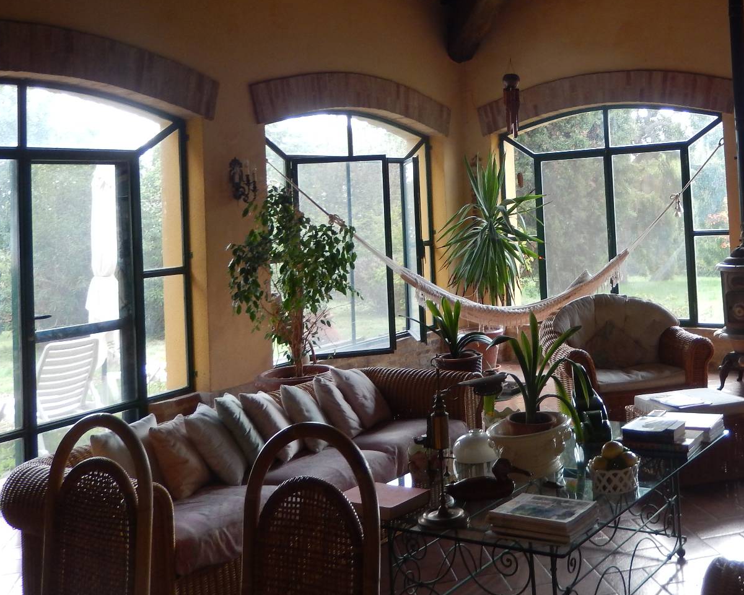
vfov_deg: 37.3
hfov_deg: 45.9
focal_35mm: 39
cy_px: 152
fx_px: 859
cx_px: 516
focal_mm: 4.5
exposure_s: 1/60
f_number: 3.4
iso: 125
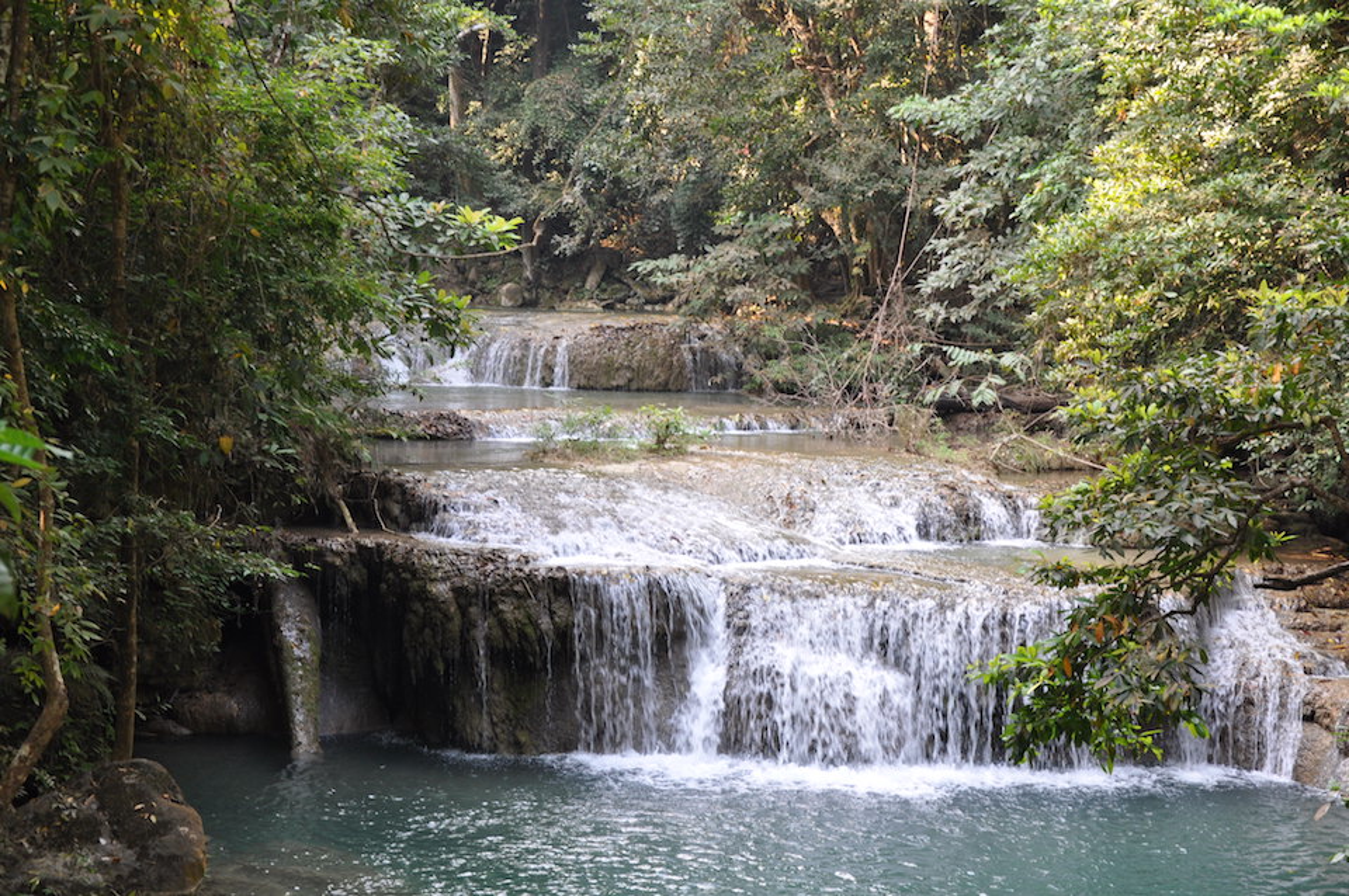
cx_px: 674
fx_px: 2358
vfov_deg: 21.5
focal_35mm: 63
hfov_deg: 31.9
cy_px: 448
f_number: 4.8
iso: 400
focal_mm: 42
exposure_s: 1/80
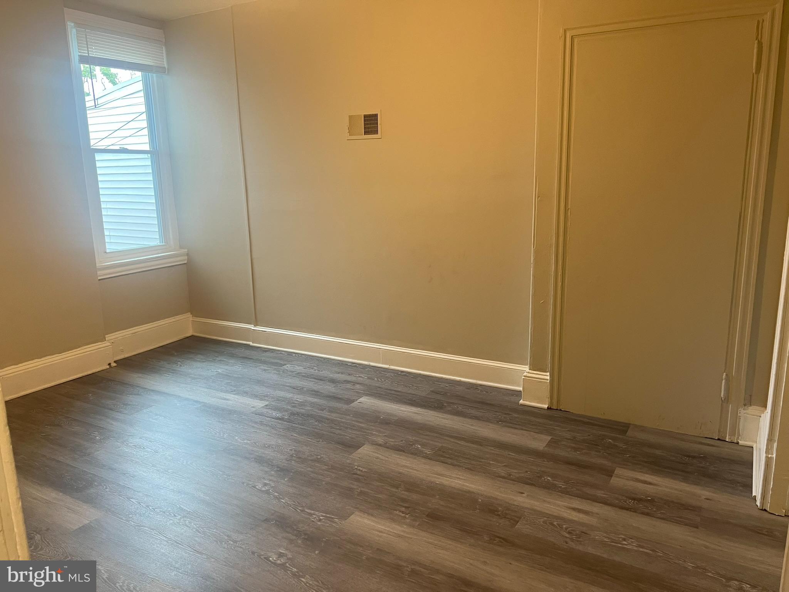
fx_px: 593
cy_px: 296
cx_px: 394
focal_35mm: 26
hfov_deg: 67.3
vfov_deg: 53.1
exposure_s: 1/60
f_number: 1.5
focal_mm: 5.7
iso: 200
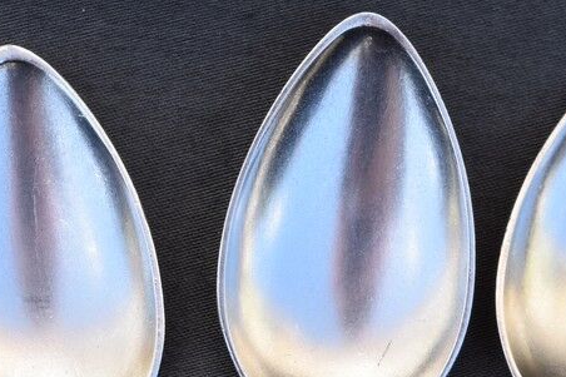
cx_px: 490
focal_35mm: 209
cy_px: 649
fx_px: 3284
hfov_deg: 9.8
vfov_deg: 6.4
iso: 360
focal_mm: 35
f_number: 8
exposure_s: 1/250
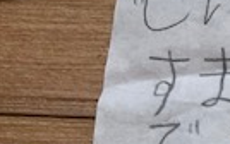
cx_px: 541
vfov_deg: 8.2
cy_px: 358
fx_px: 922
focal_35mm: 147
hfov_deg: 11.8
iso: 32
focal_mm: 3.99
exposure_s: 1/41
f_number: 1.8
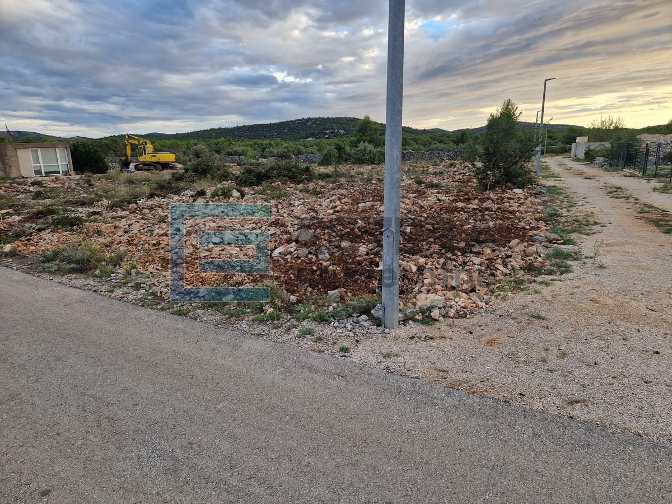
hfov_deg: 73.9
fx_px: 446
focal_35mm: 23
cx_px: 336
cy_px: 252
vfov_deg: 58.9
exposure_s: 1/180
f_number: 1.8
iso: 50
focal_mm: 5.4
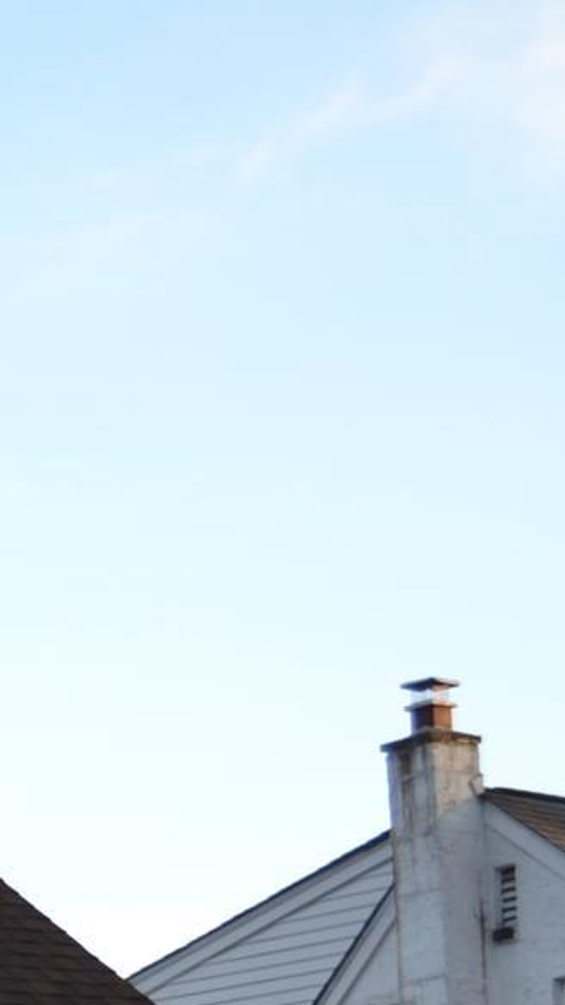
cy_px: 1159
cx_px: -934
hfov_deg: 7.7
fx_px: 3809
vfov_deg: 14.6
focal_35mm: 143
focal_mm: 26
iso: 100
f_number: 4.2
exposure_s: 1/160
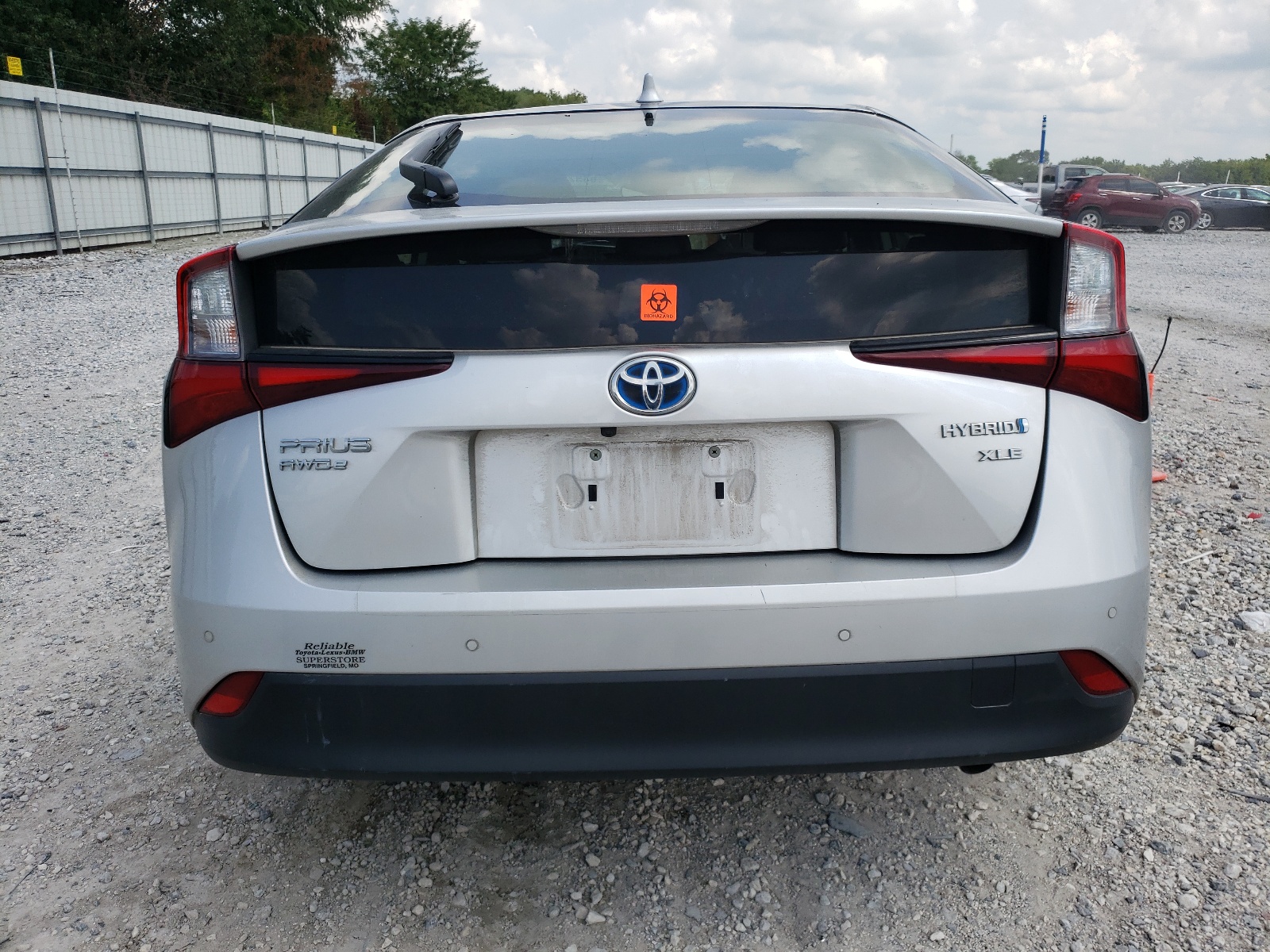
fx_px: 954
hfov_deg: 67.3
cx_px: 635
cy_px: 476
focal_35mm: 26
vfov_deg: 53.1
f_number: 1.5
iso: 50
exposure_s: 1/2500
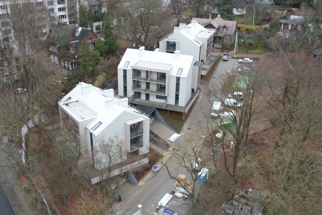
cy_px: 108
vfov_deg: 57.2
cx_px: 161
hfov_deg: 78.6
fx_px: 197
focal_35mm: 22
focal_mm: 8.38
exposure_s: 1/100
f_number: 2.8
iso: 110
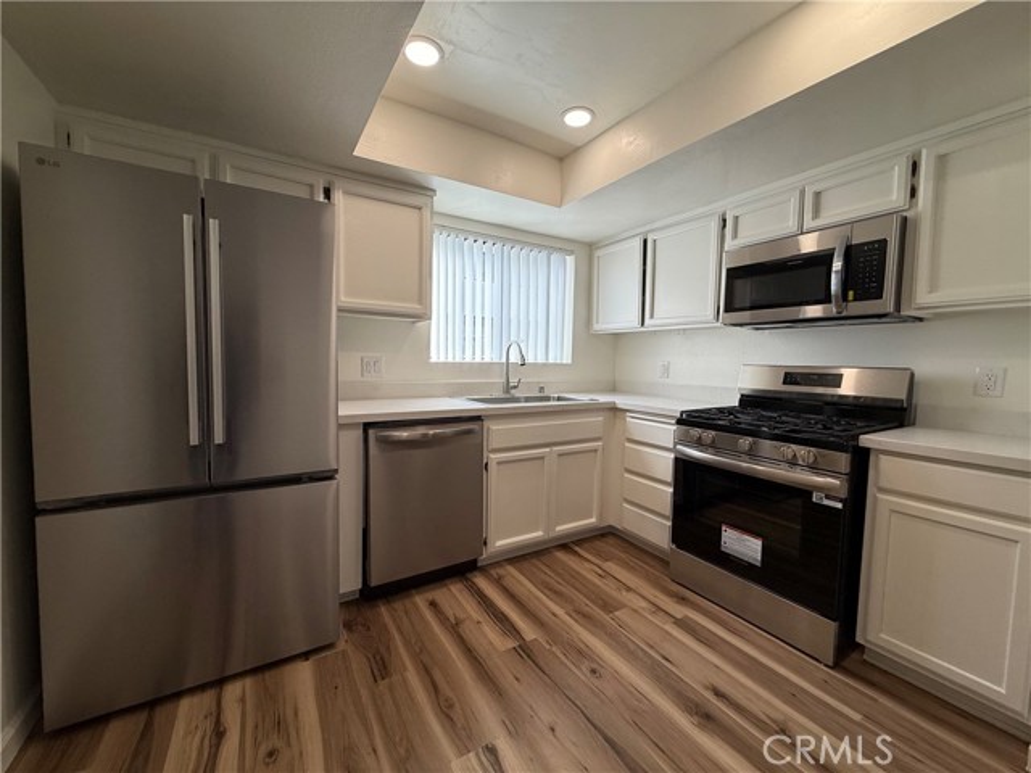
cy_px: 386
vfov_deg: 85.7
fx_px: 417
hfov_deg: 102.1
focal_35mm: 14
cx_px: 516
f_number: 2.2
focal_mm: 2.22
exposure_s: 1/274
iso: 64
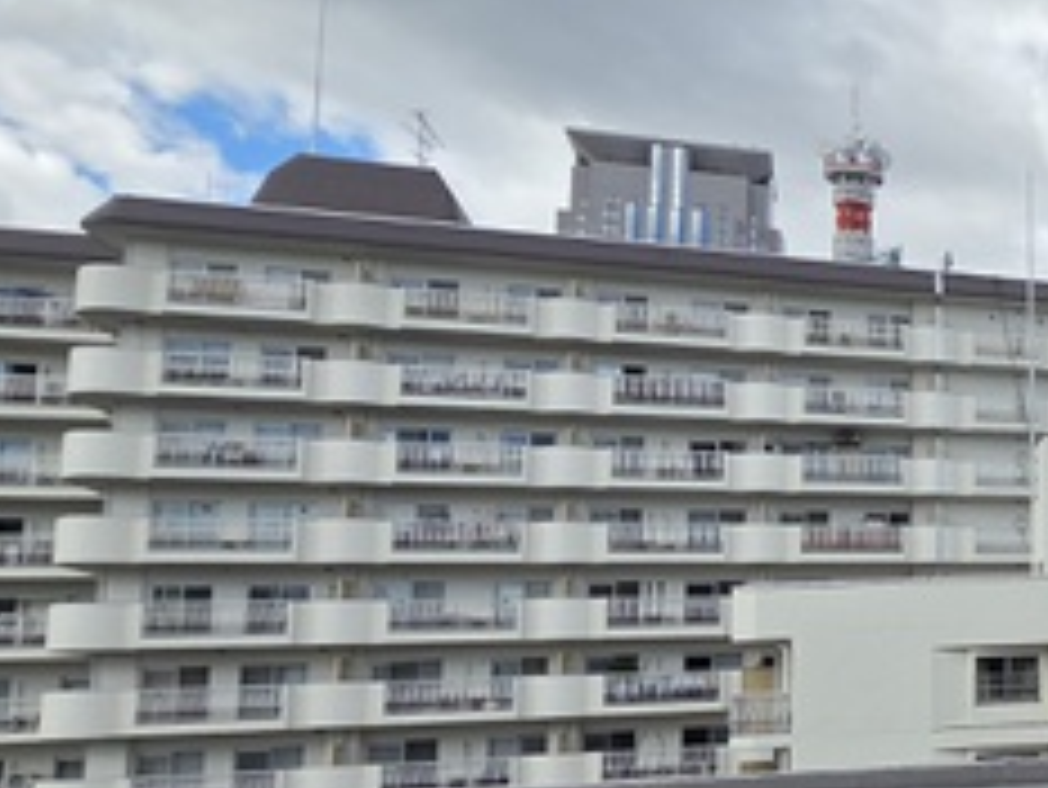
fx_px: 1181
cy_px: 525
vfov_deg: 36.5
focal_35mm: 39
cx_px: 1412
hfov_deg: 32.9
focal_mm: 2.2
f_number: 2.2
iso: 50
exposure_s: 1/1588
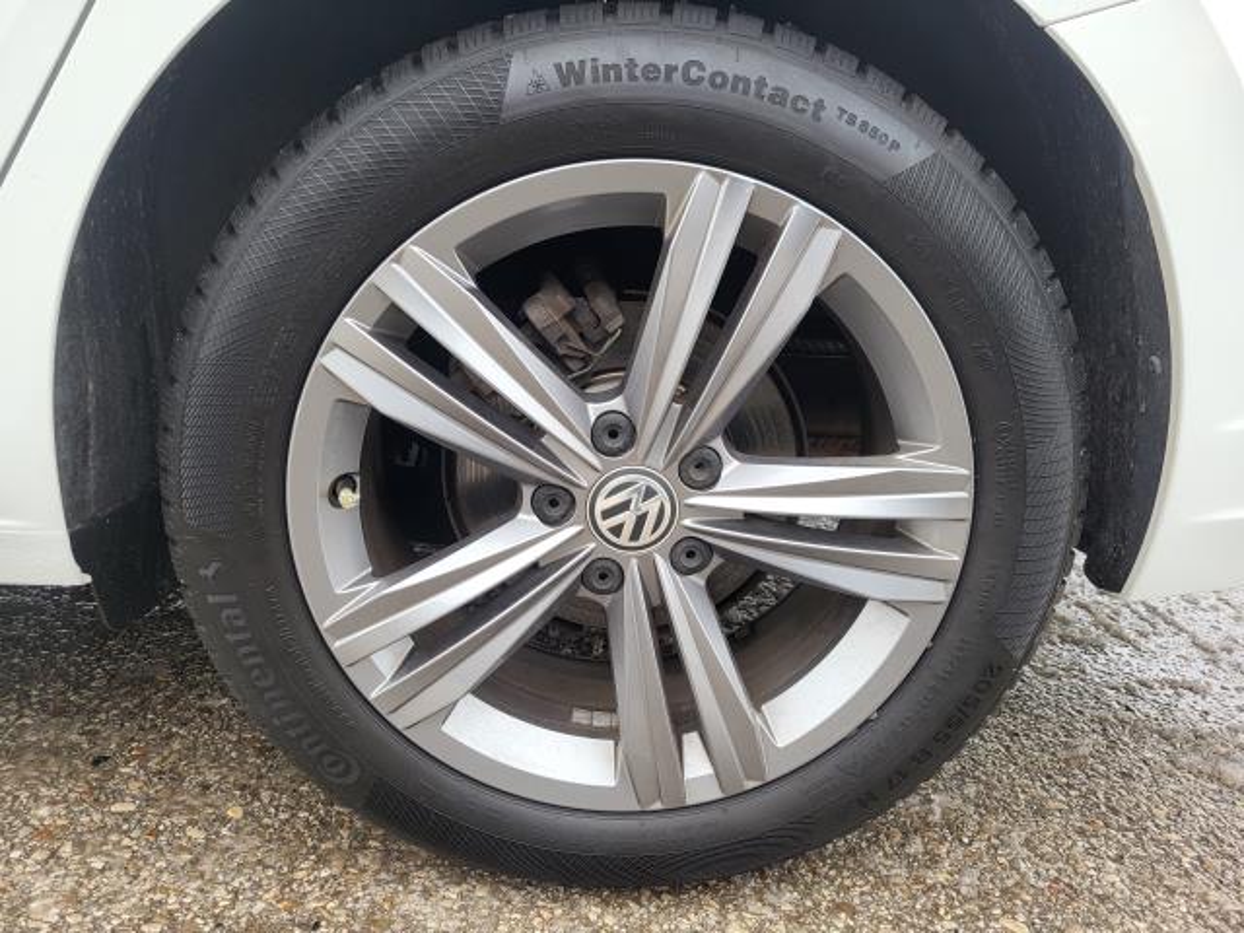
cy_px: 466
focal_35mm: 26
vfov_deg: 53.1
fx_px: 934
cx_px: 622
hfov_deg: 67.3
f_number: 1.8
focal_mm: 5.4
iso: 40
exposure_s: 1/139
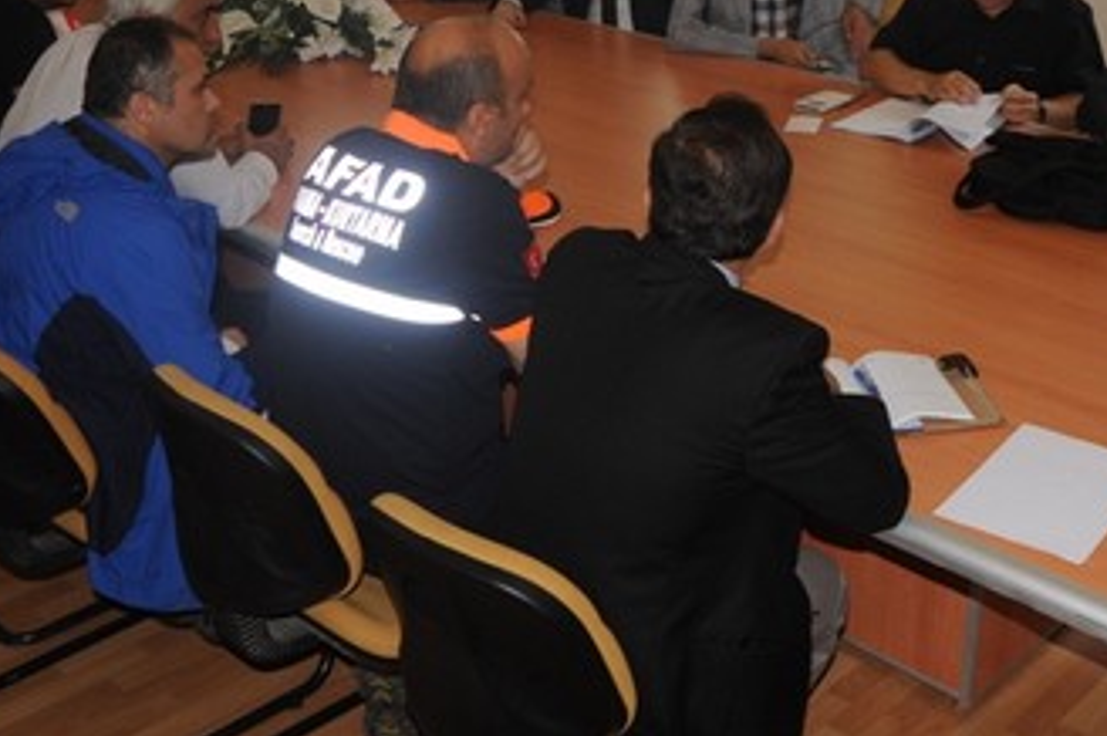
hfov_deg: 40.0
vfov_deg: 26.9
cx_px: 712
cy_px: 145
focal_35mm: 49
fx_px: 1505
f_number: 5.6
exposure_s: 1/100
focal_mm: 24
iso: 1000
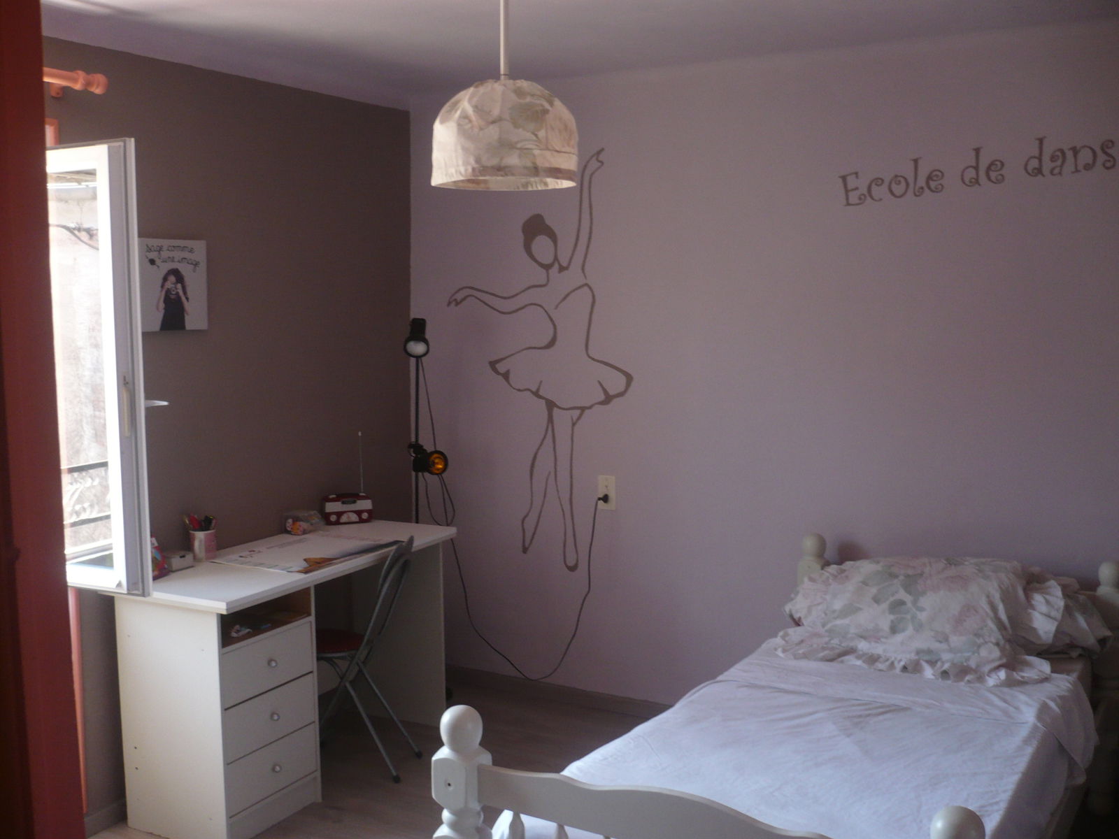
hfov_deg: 52.6
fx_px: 1131
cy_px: 420
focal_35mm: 35
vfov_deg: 40.7
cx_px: 560
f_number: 2.8
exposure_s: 1/30
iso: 160
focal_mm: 5.8
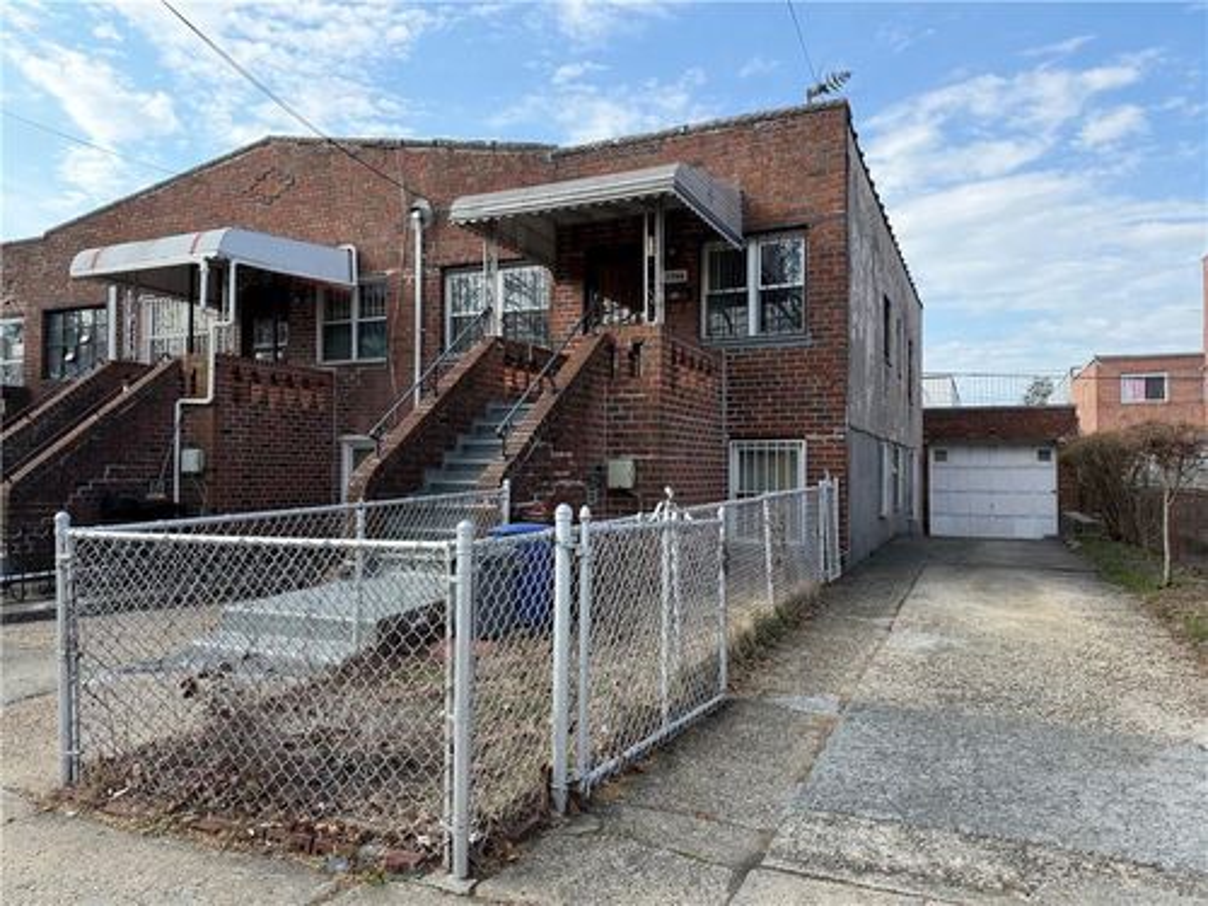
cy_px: 453
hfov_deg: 71.6
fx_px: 838
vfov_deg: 56.8
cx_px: 604
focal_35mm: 24
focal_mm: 6.76
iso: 100
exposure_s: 1/2169
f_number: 1.78
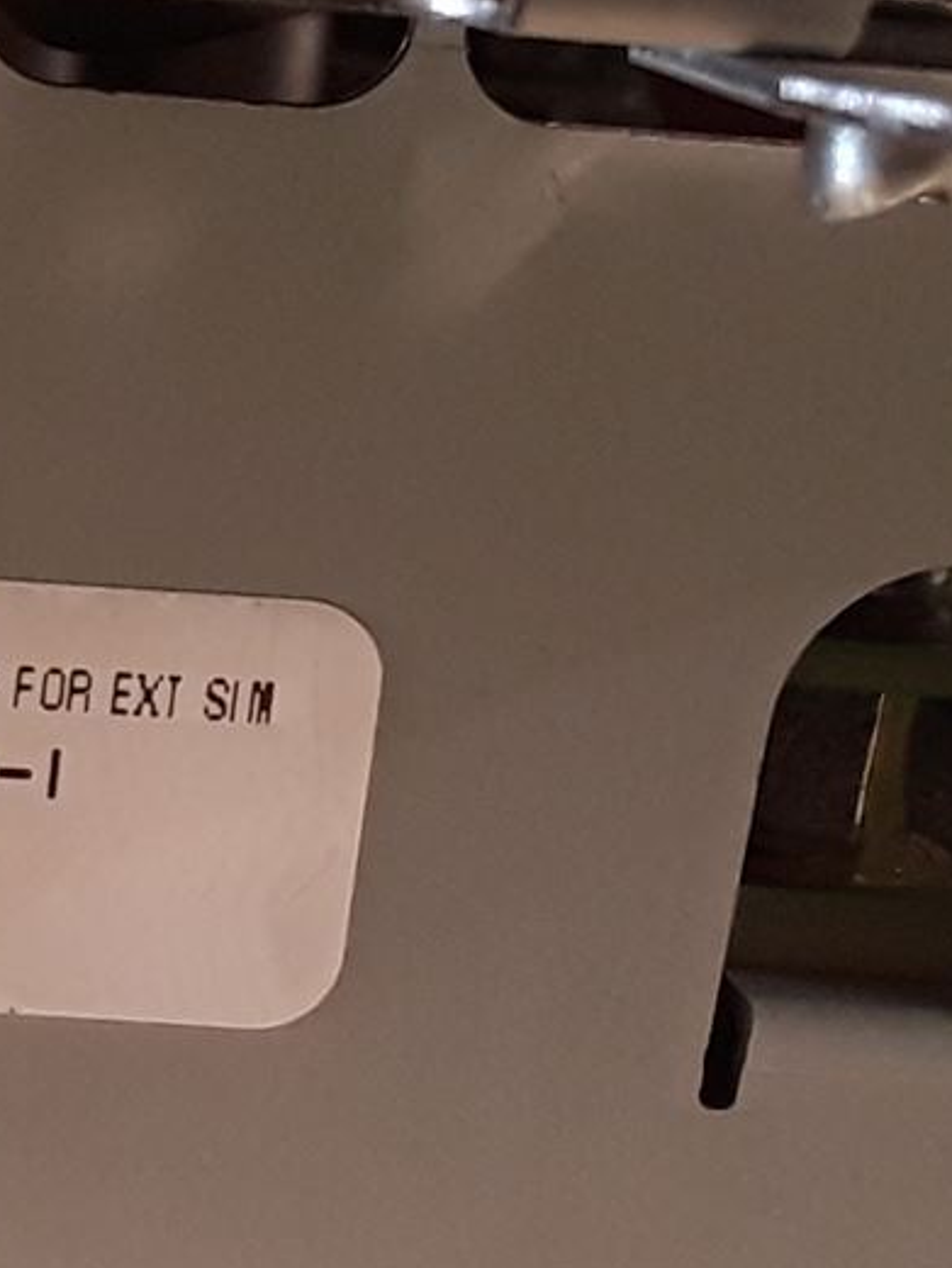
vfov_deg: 17.8
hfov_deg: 12.7
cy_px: 888
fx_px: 4032
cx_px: -499
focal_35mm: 110
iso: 100
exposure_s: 1/17
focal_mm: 2.91
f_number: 1.9
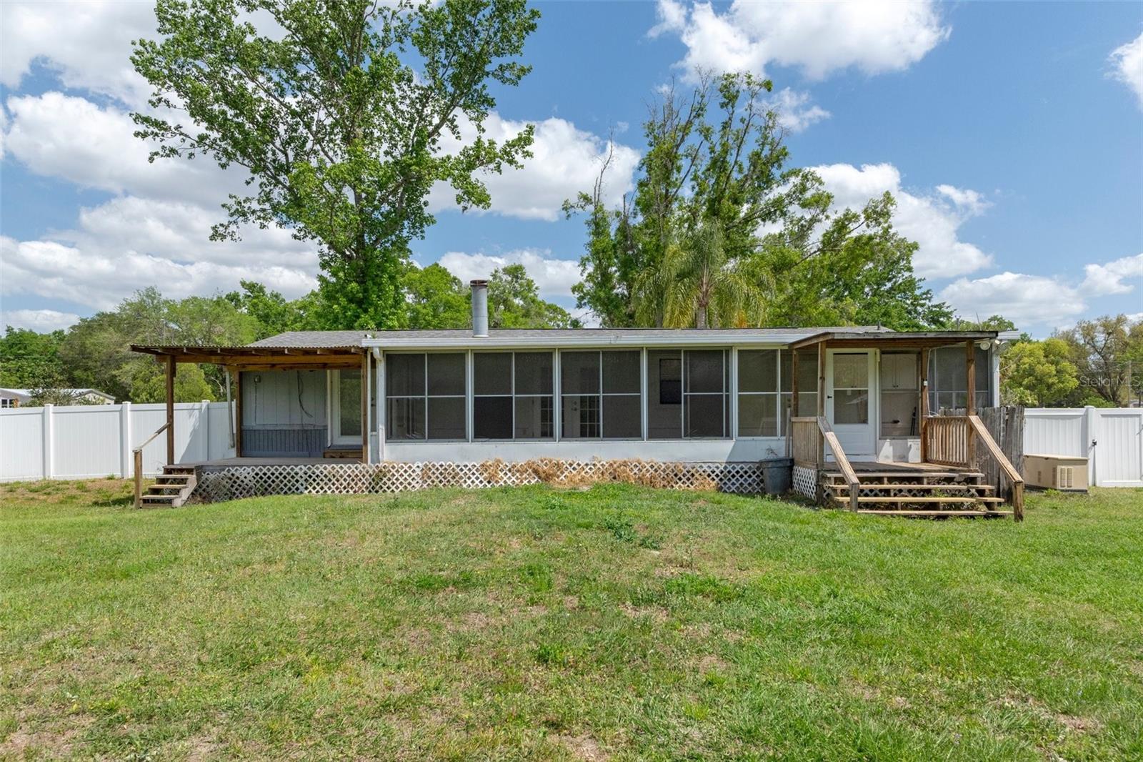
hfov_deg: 81.2
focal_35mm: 21
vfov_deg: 59.5
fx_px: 667
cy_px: 381
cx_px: 572
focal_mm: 14
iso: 800
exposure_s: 1/500
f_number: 8
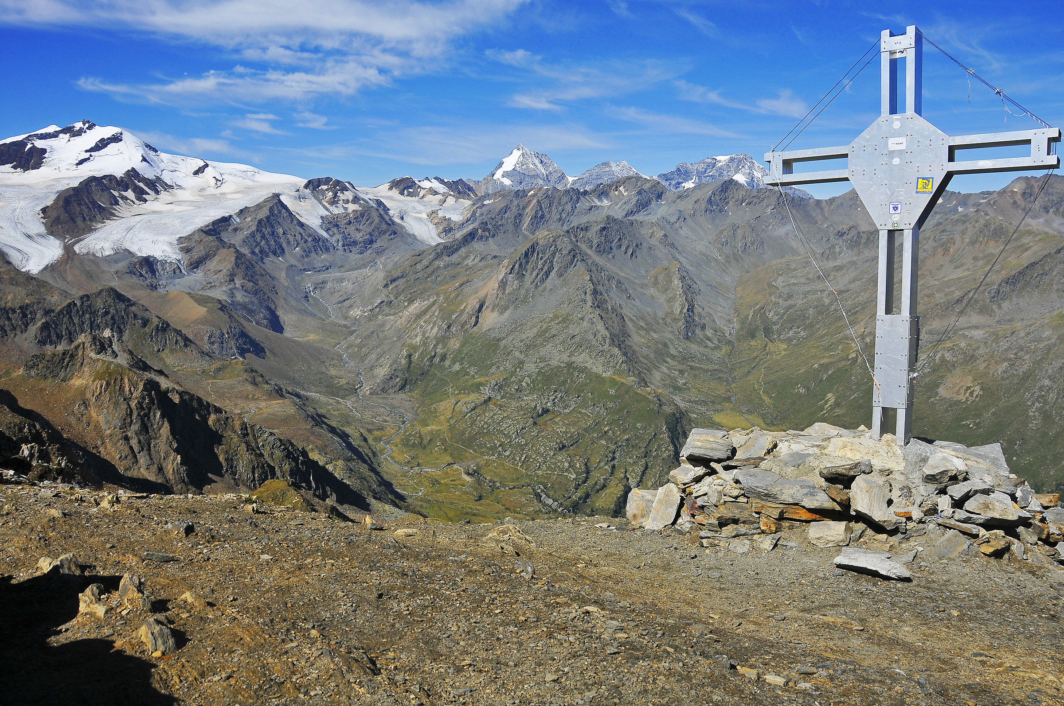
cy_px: 353
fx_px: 797
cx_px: 532
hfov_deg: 67.4
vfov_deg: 47.8
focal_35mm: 27
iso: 200
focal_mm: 18
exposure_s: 1/640
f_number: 10
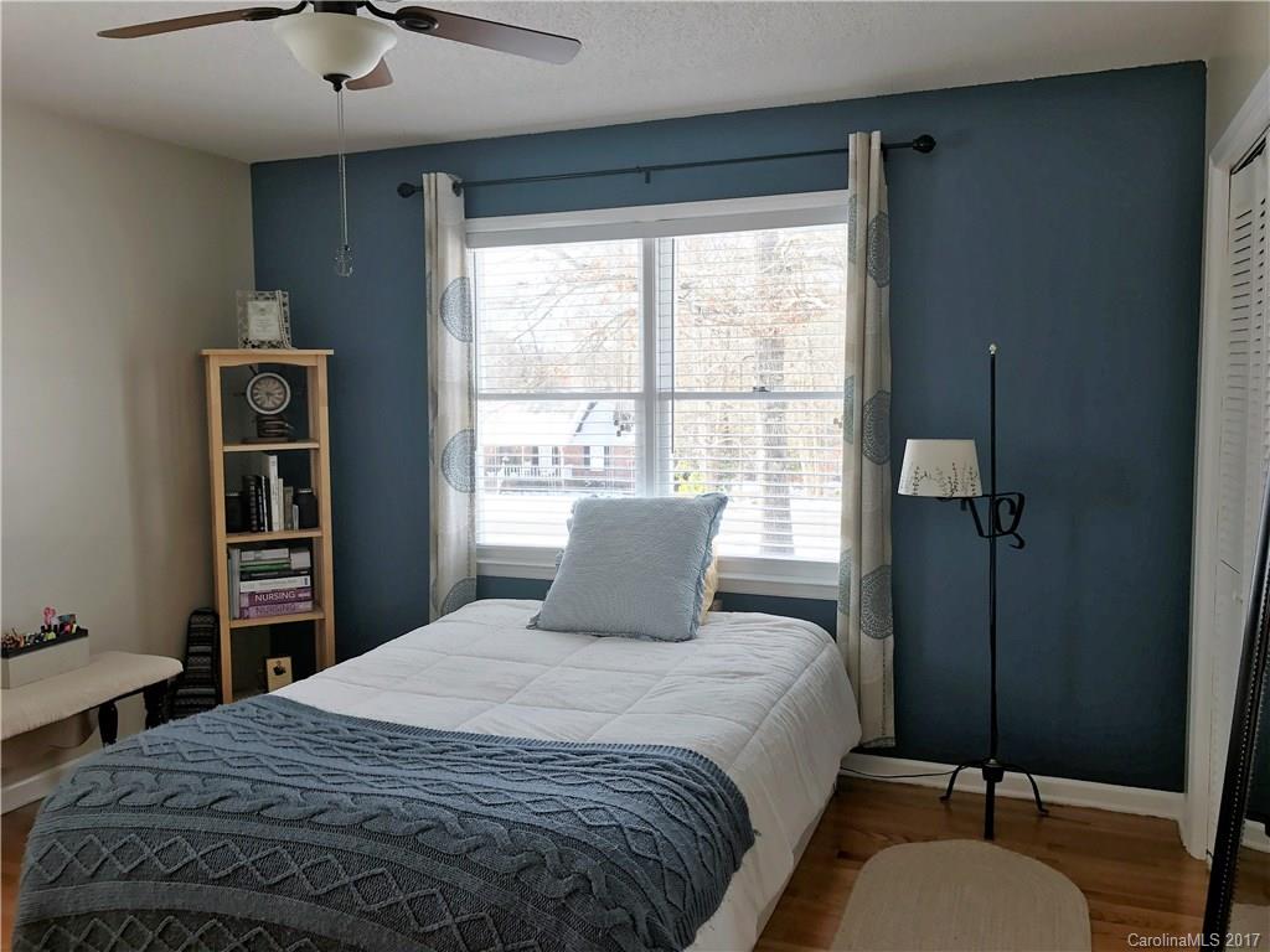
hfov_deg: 63.4
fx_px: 1027
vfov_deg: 49.7
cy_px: 476
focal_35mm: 28
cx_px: 635
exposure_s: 1/160
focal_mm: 3.99
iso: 20
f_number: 1.8
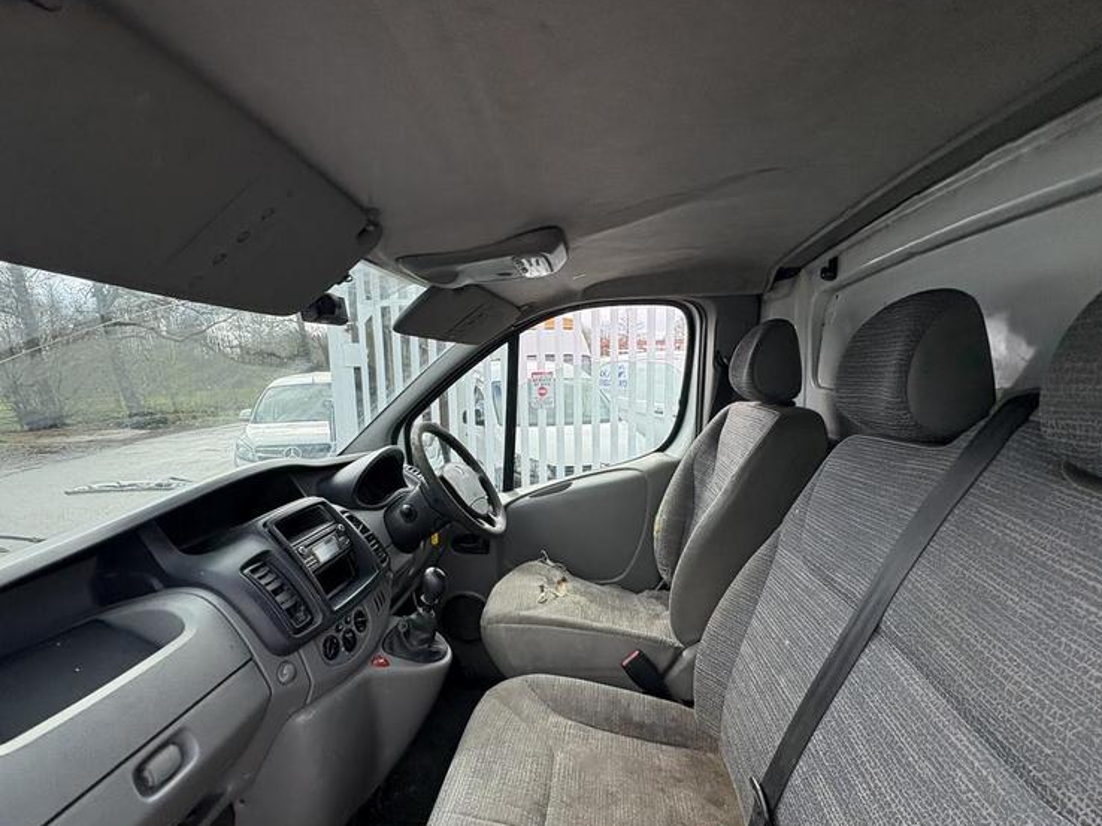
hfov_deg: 90.8
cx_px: 502
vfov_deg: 74.4
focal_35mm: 17
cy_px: 460
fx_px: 541
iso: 64
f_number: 2.2
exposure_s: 1/375
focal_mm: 2.22
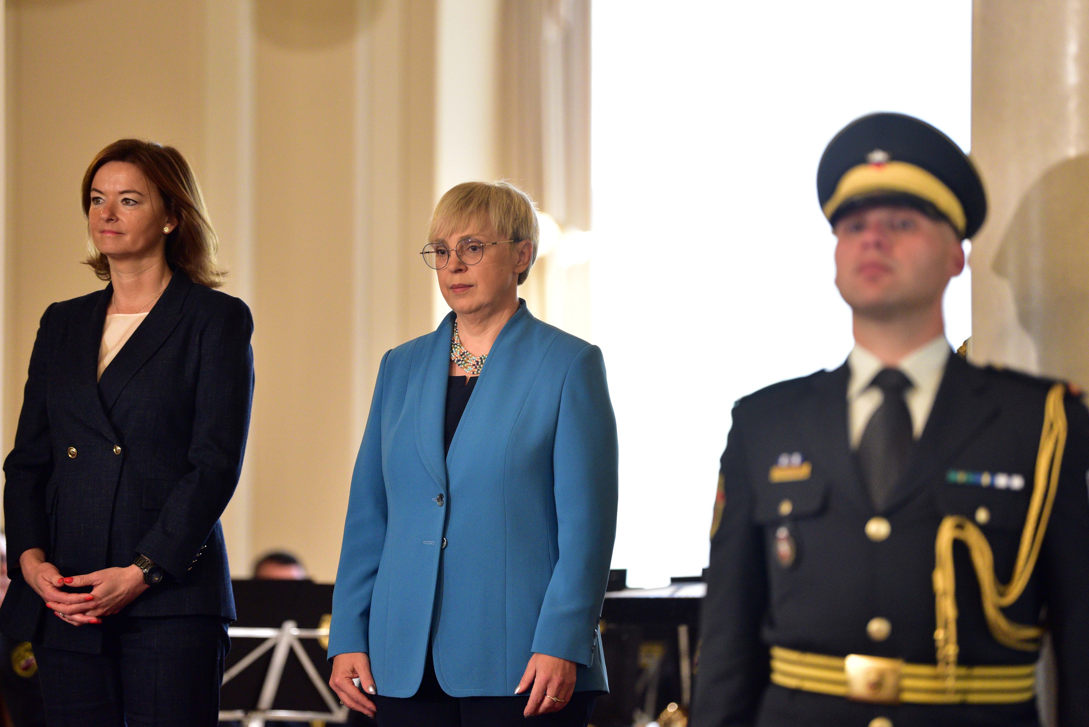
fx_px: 5417
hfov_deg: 11.5
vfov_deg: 7.7
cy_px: 342
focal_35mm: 179
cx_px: 515
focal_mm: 165
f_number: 2.8
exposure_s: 1/400
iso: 3200
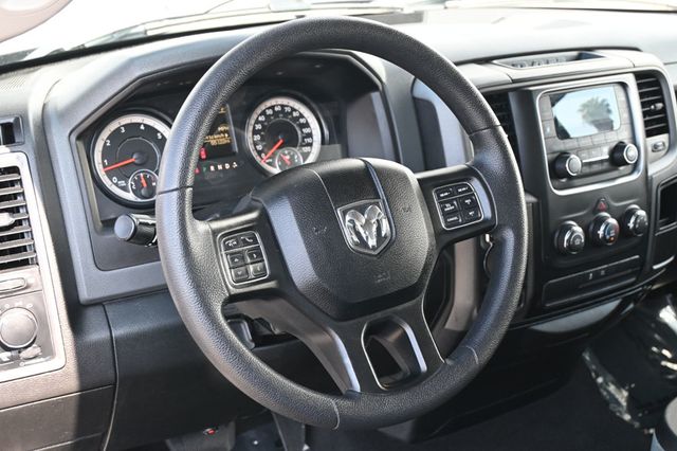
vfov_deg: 30.8
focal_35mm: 44
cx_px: 338
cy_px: 226
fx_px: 818
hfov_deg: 45.0
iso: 720
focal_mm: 29
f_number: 4.8
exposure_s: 1/125
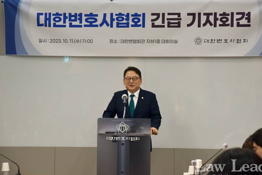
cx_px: 138
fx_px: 921
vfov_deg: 10.8
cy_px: 85
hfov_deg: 16.2
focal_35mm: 127
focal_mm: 75
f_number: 5.3
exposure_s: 1/100
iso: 320
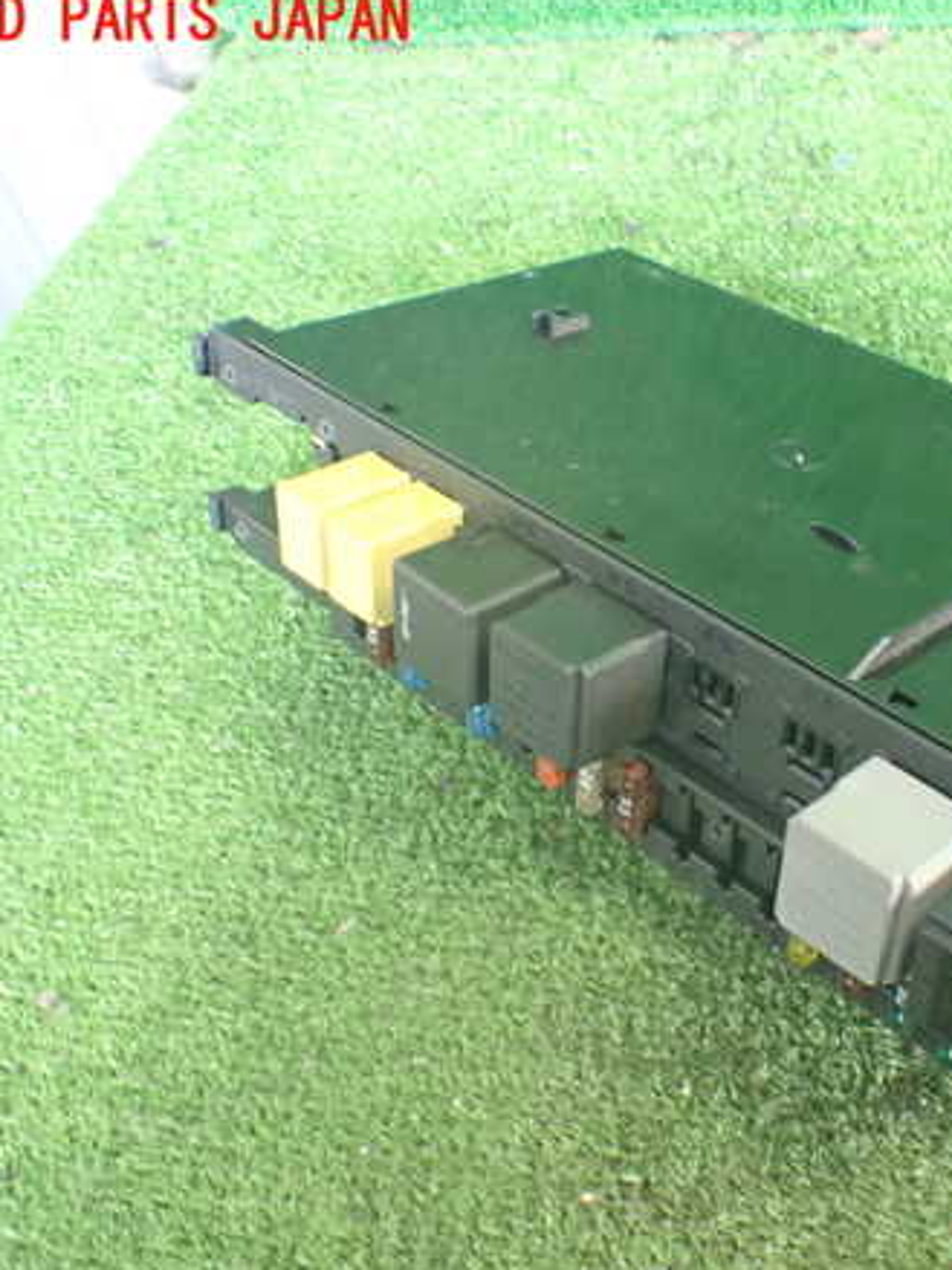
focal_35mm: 41
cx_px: 752
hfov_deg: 34.1
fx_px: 1504
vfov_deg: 45.8
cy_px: 636
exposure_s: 1/40
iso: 800
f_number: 2.3
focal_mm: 5.4
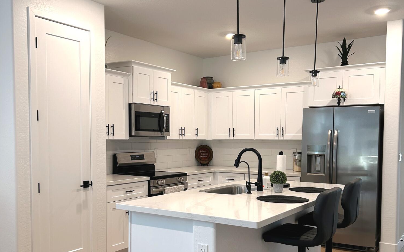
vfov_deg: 34.3
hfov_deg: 52.8
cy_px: 156
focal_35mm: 37
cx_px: 201
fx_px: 407
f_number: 1.5
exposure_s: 1/60
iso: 80
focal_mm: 5.7
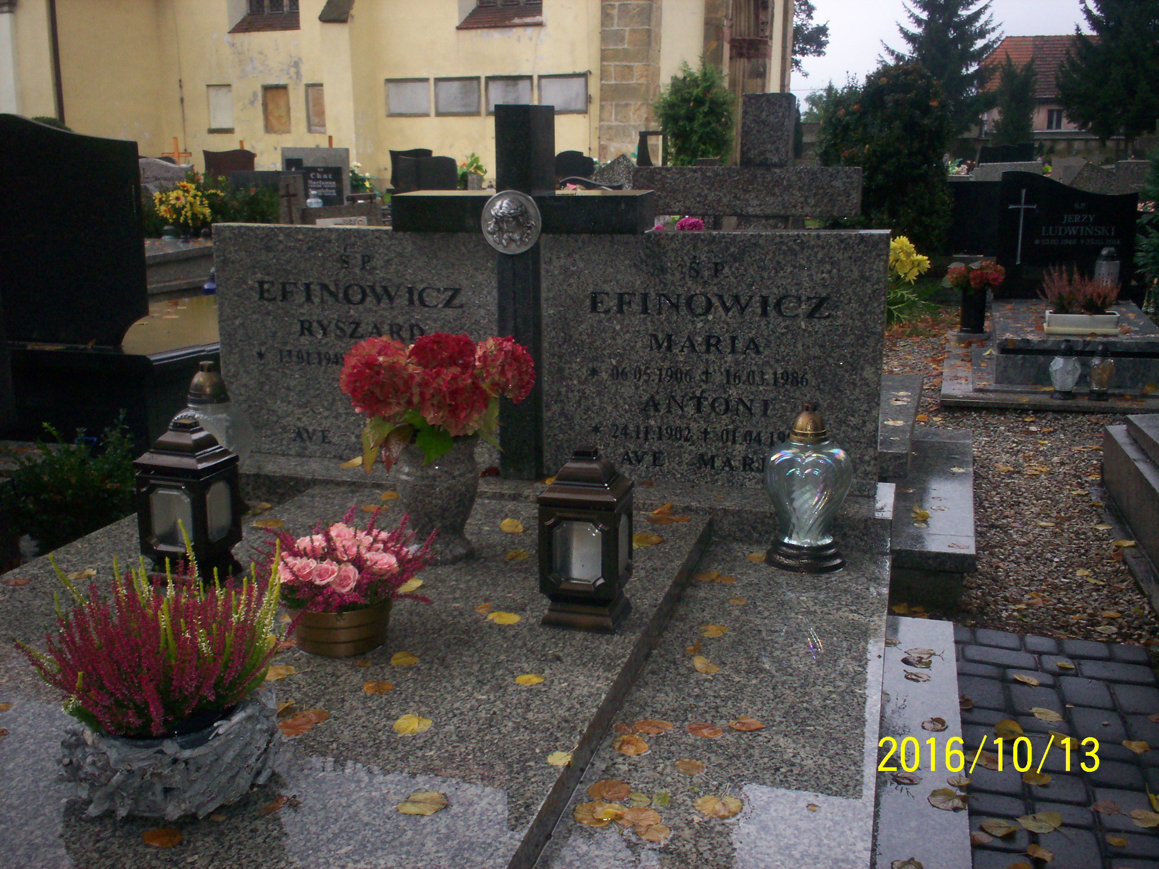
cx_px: 580
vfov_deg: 39.7
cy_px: 434
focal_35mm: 36
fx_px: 1205
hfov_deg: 51.4
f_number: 4.5
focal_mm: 6
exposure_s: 1/60
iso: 140
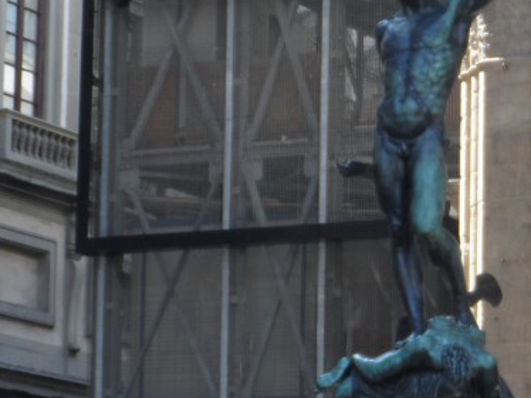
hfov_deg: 9.8
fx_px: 3066
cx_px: 558
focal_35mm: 200
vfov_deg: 7.4
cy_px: 287
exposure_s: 1/90
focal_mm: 11.9
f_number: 4.3
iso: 80
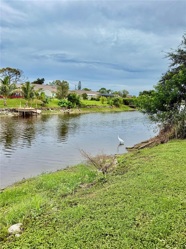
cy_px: 124
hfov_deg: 56.8
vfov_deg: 71.6
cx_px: 93
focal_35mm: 24
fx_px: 172
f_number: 1.78
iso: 80
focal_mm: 6.76
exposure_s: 1/3584
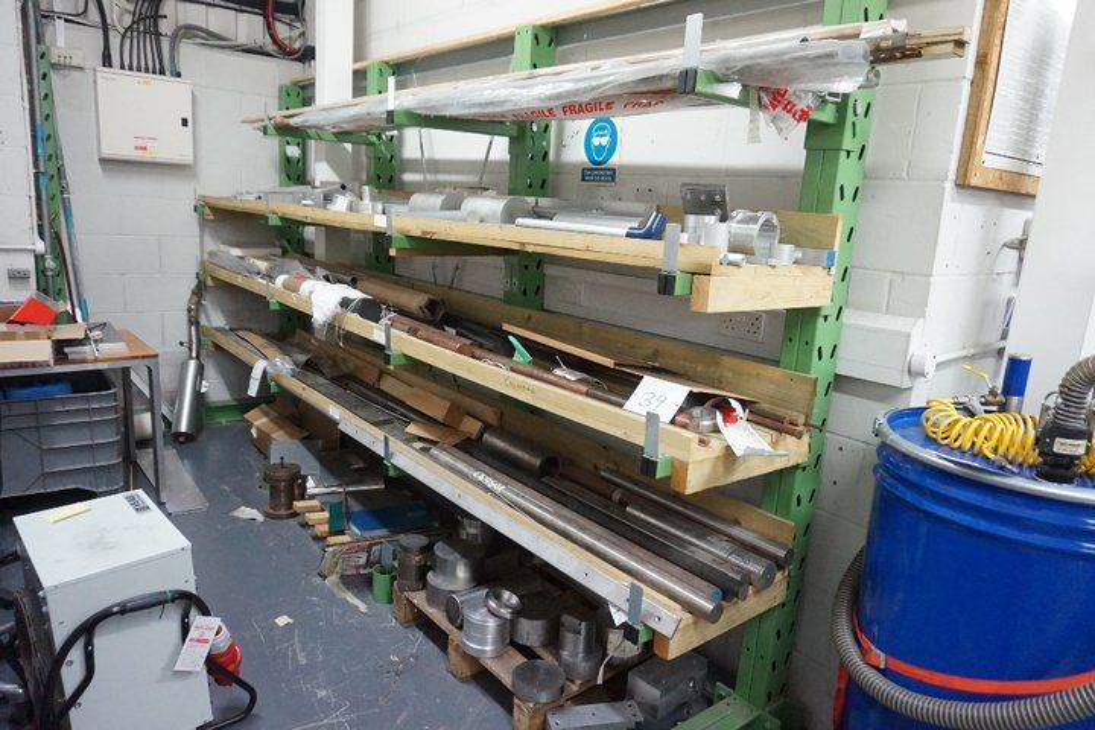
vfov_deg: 53.1
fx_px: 730
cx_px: 548
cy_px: 365
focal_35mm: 24
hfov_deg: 73.7
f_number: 3.5
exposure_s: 1/160
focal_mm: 16
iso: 3200
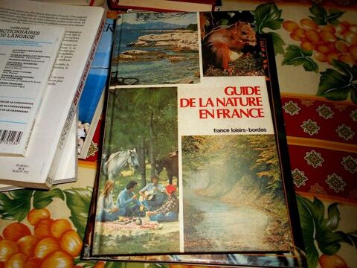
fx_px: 268
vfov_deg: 53.1
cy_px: 134
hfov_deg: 67.3
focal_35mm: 26
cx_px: 178
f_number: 3.2
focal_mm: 4.6
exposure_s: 1/25
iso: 80
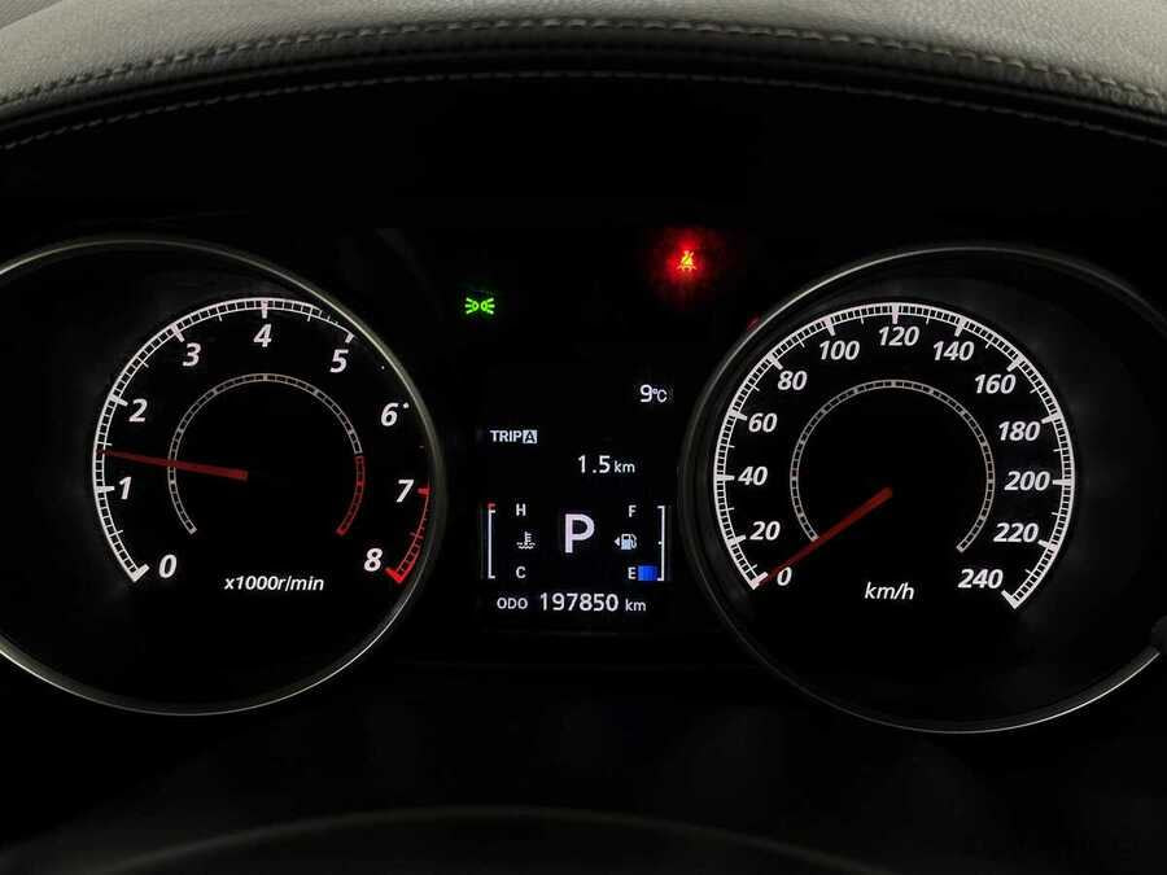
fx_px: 1618
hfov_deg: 39.7
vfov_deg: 30.3
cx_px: 584
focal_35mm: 48
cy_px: 438
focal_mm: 6.86
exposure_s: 1/50
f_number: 1.78
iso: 125
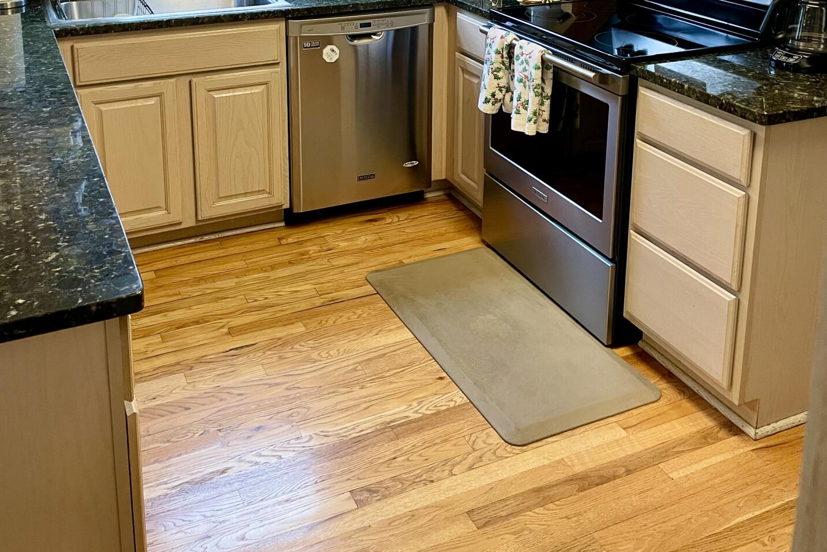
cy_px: 26
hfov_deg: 50.7
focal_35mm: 38
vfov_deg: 32.8
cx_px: 392
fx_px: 873
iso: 160
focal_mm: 4.2
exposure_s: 1/60
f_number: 1.6
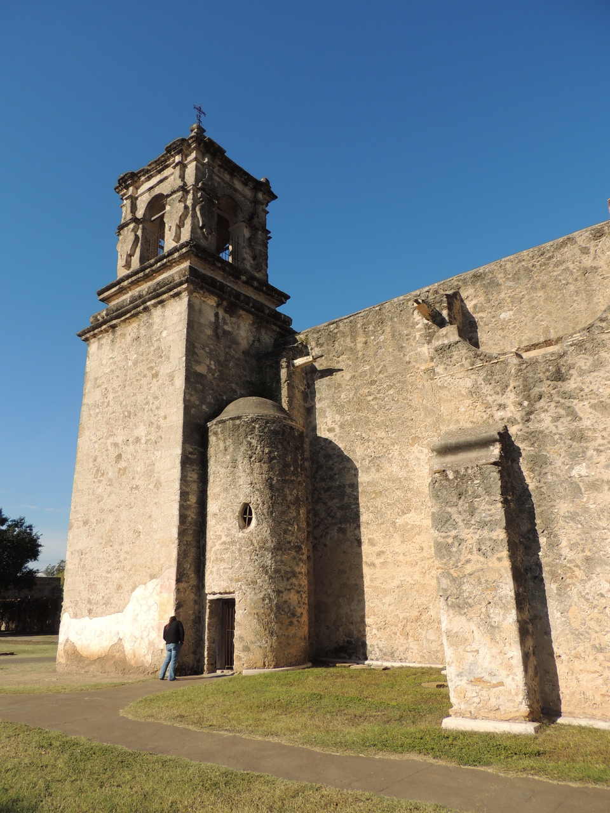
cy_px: 406
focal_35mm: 24
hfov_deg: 56.8
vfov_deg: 71.6
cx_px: 305
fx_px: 564
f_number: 3
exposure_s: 1/1600
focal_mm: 4.3
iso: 100
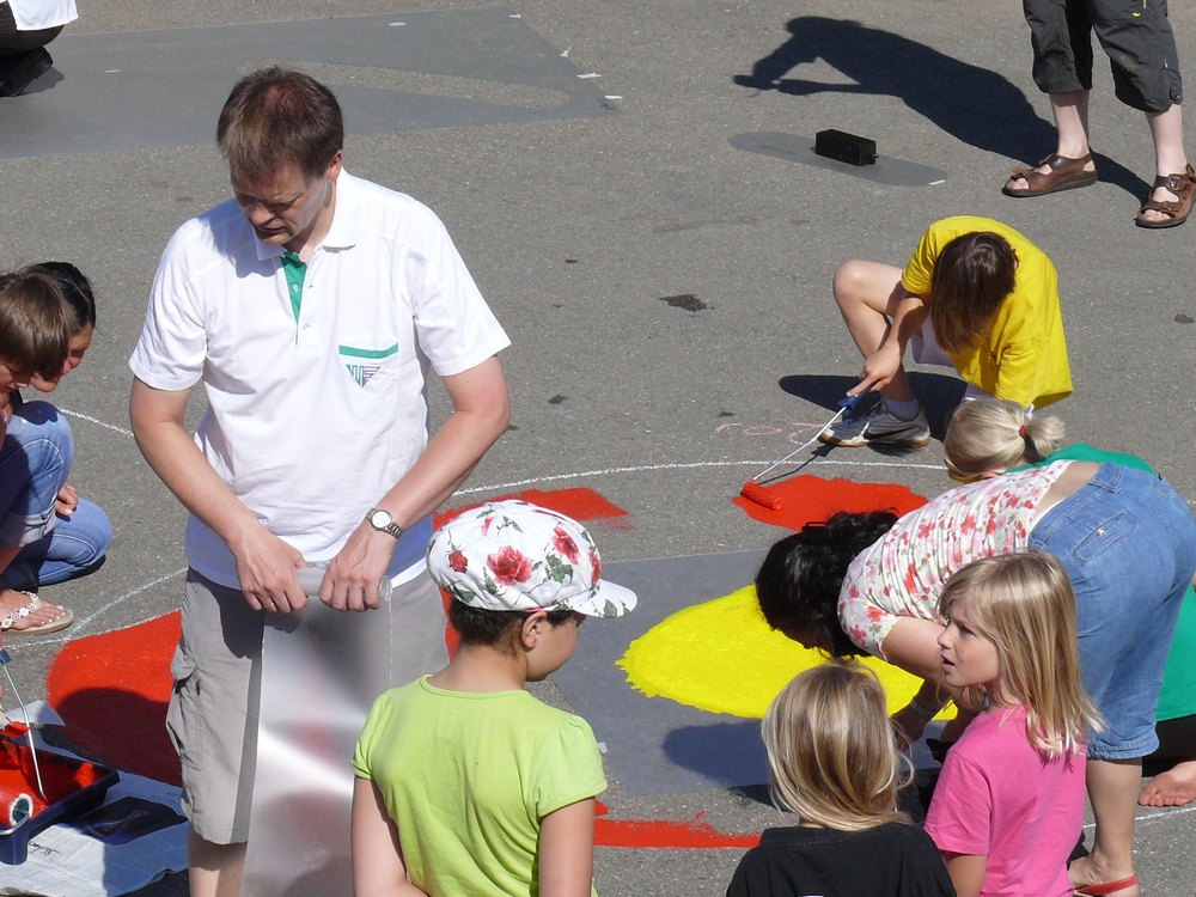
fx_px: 5321
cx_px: 598
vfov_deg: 9.6
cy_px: 448
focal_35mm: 154
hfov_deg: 12.8
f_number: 7.1
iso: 100
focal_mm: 22.9
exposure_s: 1/400
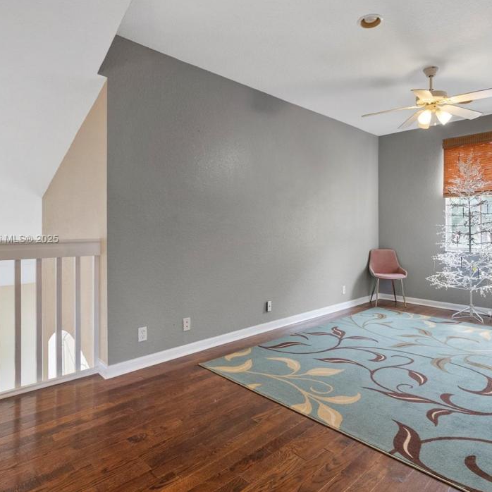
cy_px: 240
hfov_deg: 71.6
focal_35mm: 21
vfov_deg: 72.1
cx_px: 286
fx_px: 338
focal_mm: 16
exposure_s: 1/5
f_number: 8
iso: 1600
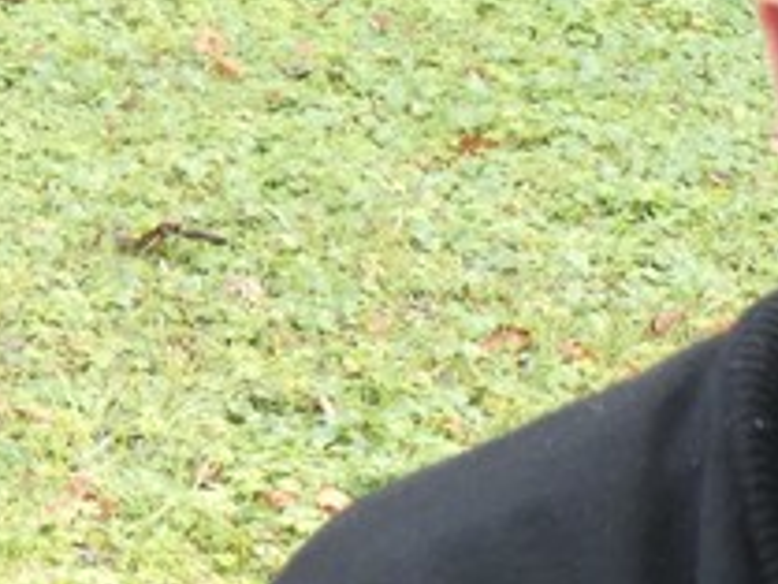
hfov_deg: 6.6
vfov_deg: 5.1
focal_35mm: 294
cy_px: 461
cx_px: 1305
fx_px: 6611
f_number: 4.2
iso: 250
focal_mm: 11.9
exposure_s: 1/80
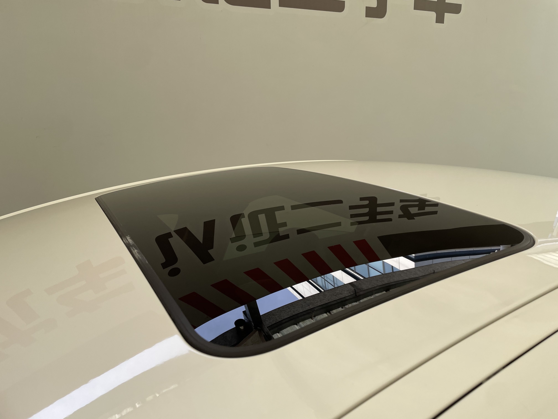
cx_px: 279
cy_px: 210
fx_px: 419
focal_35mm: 26
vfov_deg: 53.1
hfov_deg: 67.3
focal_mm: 4.2
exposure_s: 1/678
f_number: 1.6
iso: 32
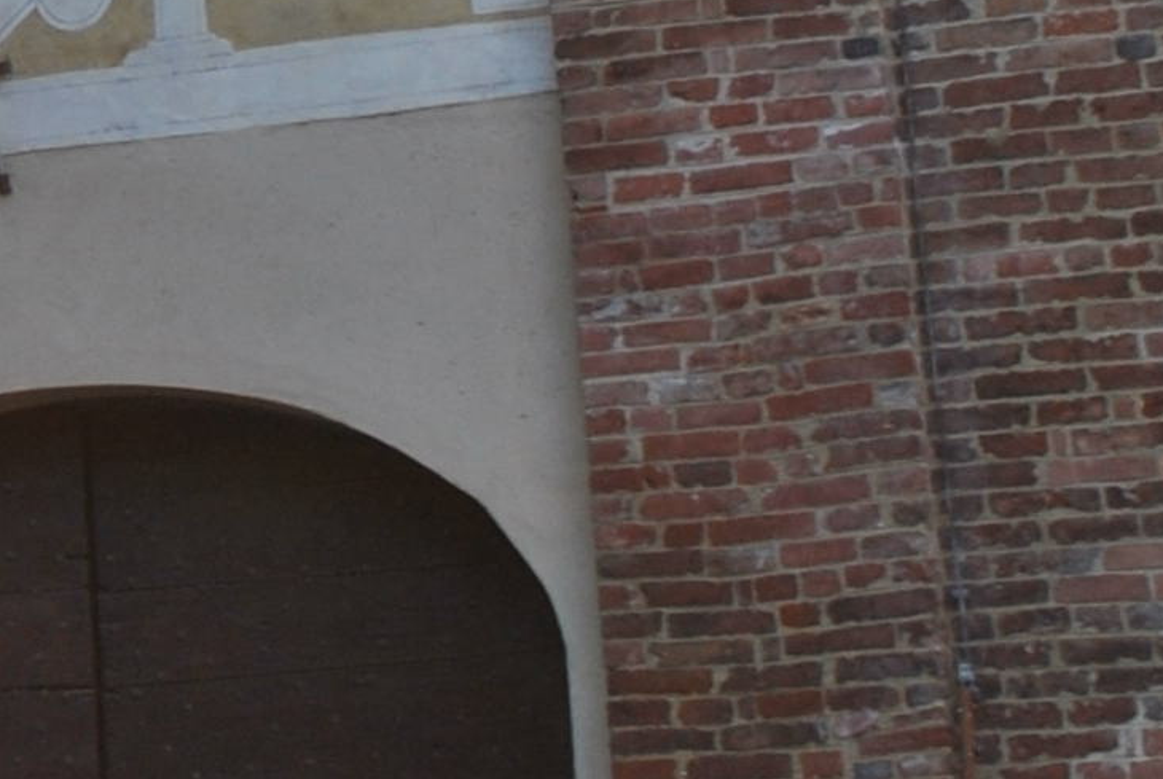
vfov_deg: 7.7
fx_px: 5661
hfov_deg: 11.2
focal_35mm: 175
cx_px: -690
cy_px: -570
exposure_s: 1/125
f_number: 5.6
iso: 110
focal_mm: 22
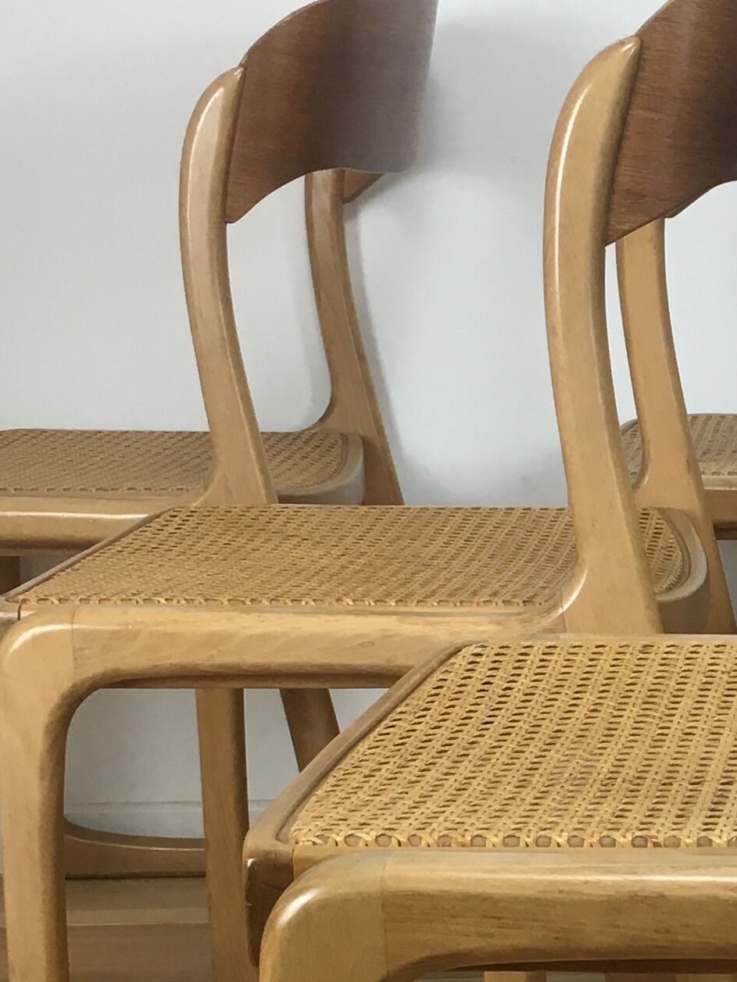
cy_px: 770
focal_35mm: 93
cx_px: 850
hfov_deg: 15.4
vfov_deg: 20.9
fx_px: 2640
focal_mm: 4.15
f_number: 2.2
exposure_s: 1/33
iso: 32
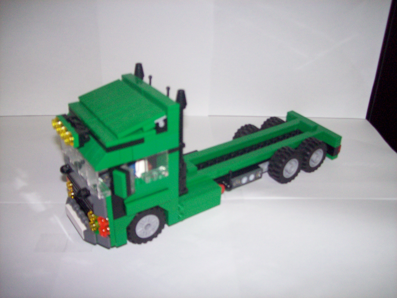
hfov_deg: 51.4
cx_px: 198
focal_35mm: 36
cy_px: 149
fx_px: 413
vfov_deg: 39.6
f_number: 2.7
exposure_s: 1/64
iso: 140
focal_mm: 6
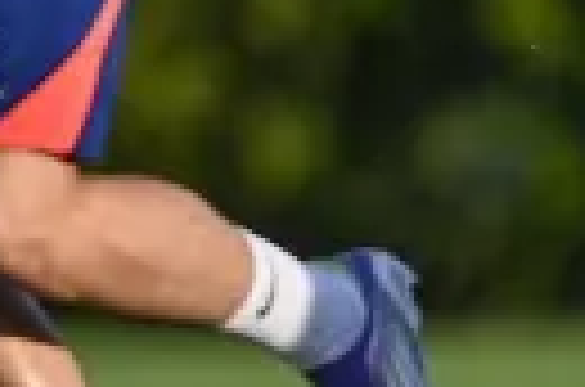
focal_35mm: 2346
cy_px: -349
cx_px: -945
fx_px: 38030
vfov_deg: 0.6
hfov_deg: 0.9
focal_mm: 400
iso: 160
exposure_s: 1/3200
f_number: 2.8
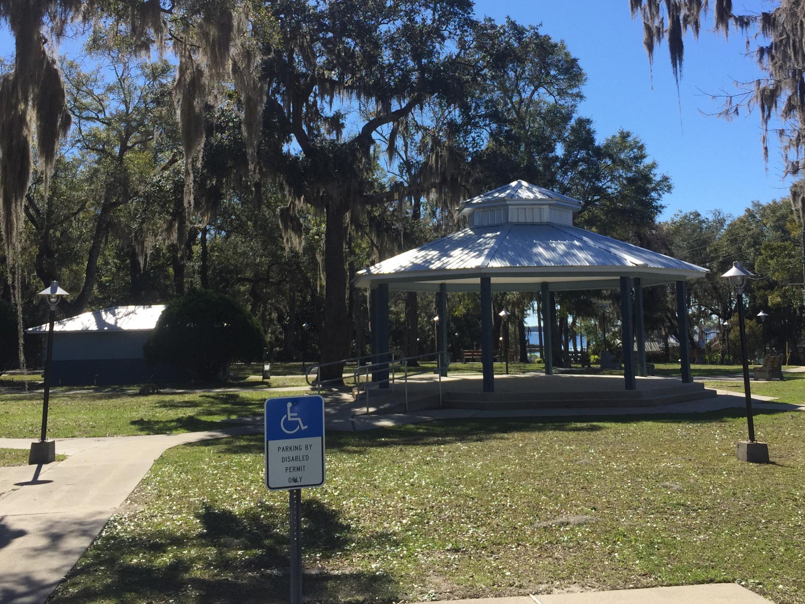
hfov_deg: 47.8
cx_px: 423
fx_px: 907
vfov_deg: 36.4
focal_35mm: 39
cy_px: 201
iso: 32
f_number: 2.2
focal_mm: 4.15
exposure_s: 1/1799
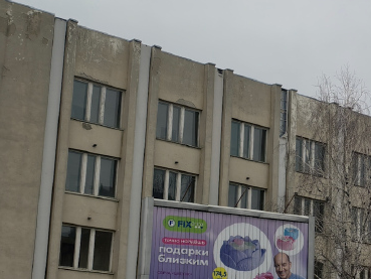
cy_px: 210
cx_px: 385
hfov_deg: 23.0
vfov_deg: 18.1
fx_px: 868
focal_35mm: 81
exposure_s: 1/1020
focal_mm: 6.54
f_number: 1.57
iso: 72
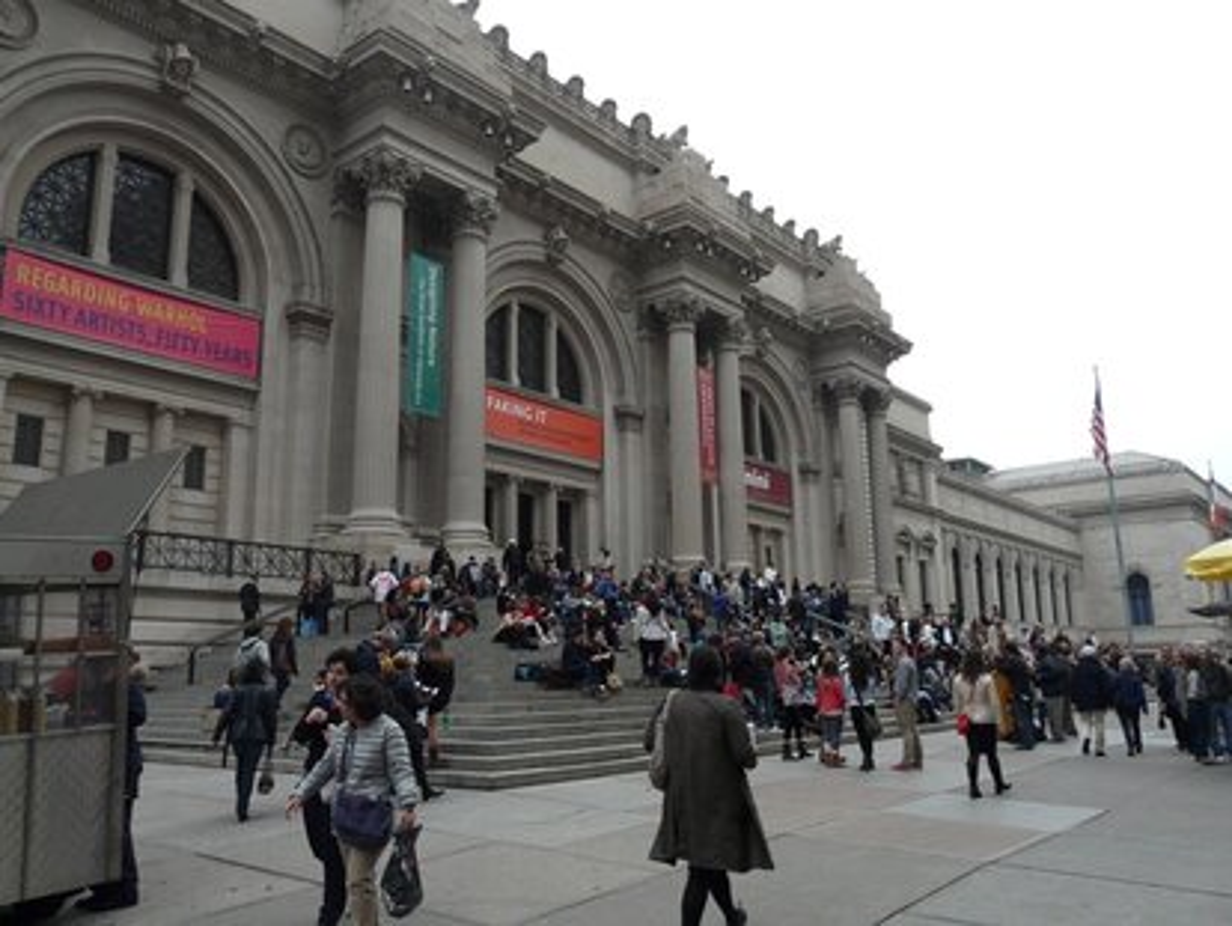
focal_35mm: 28
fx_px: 997
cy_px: 463
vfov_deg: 49.8
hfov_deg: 63.4
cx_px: 616
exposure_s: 1/125
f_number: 4
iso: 100
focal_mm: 4.6
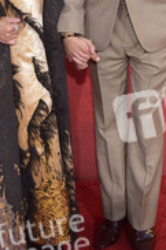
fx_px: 534
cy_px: 41
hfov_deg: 17.7
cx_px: 60
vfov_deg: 25.8
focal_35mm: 77
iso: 1250
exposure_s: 1/1250
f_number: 6.3
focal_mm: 35
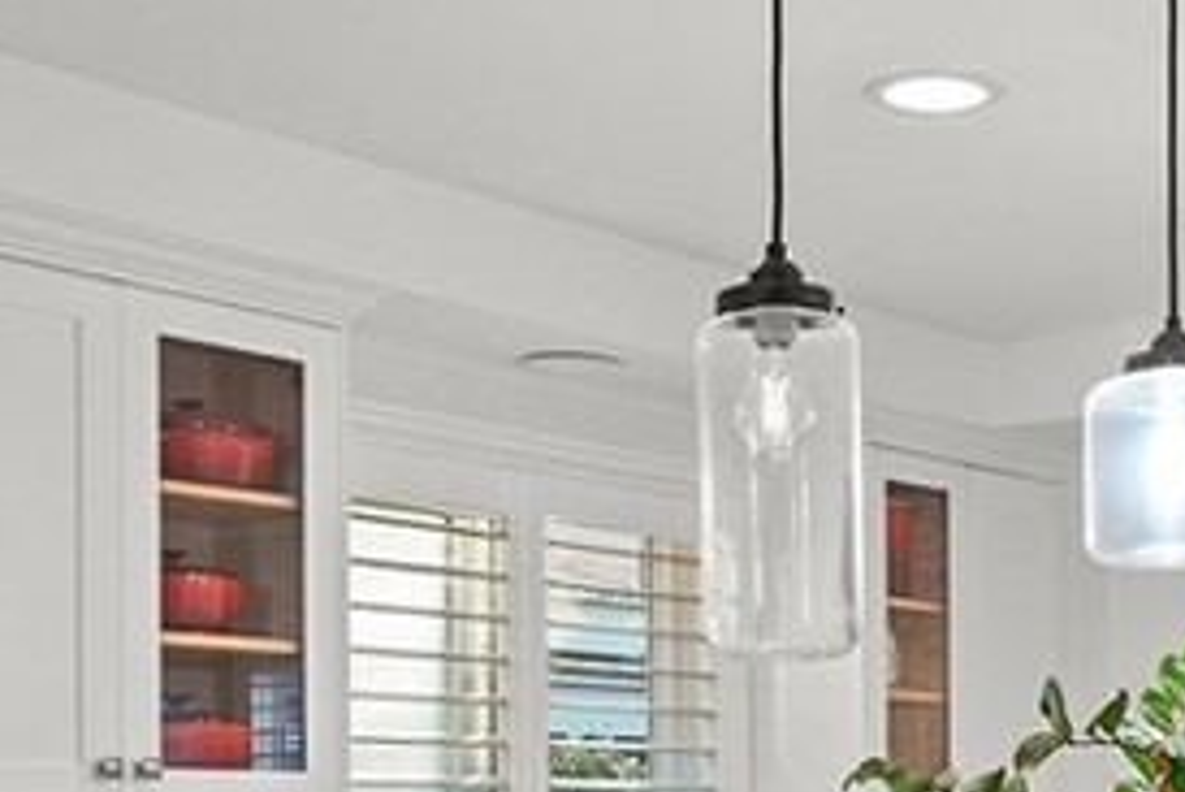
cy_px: 848
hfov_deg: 28.0
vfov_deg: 18.5
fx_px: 2338
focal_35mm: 71
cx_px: 895
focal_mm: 19
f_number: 5
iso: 1000
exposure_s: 1/80
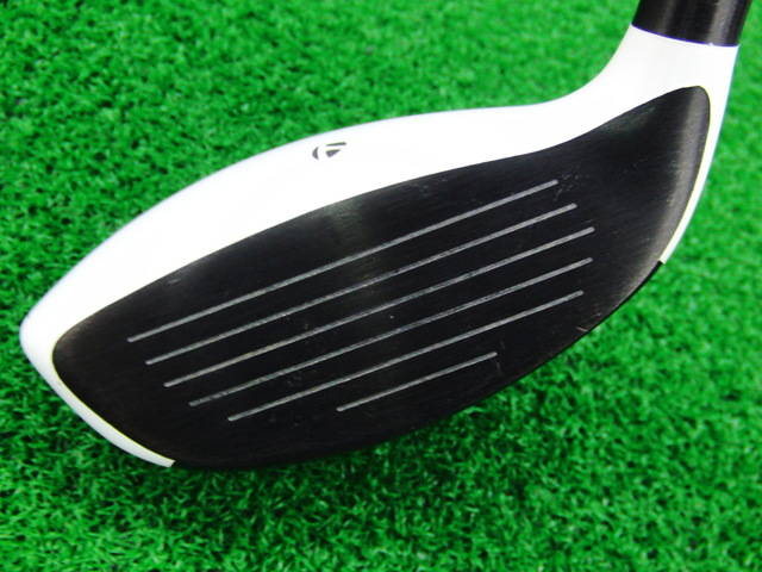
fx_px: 814
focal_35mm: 37
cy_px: 286
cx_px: 381
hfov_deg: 50.1
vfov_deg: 38.7
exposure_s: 1/30
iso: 400
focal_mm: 6.42
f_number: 3.6
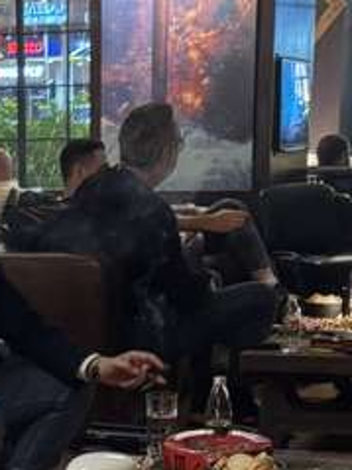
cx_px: 6
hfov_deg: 14.1
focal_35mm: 103
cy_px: 503
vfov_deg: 18.4
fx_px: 1398
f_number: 1.78
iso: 800
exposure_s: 1/25
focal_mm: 6.76
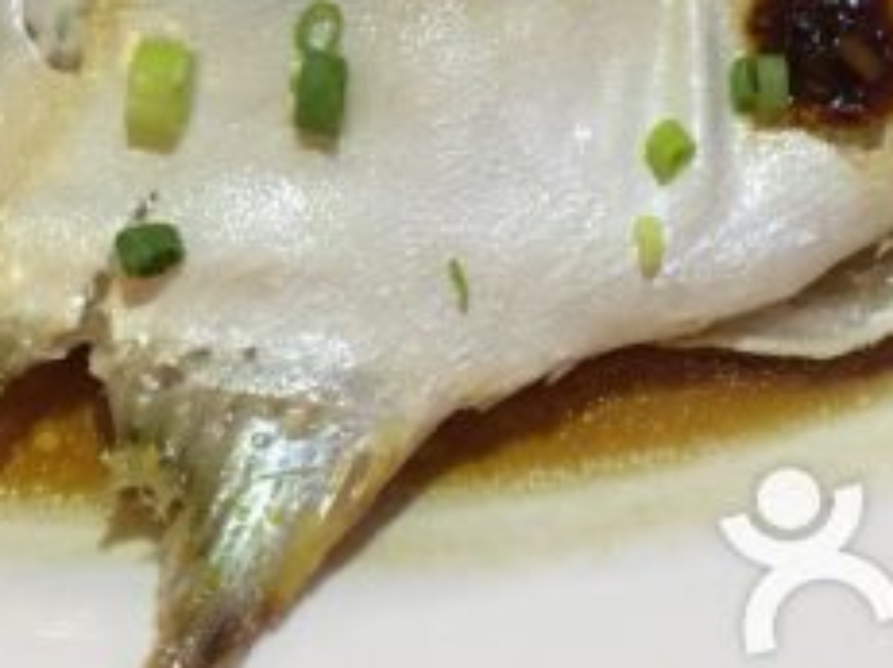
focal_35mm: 88
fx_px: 2269
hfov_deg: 22.2
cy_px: -253
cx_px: 336
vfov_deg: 15.7
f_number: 2.2
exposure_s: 1/30
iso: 125
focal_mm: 4.15
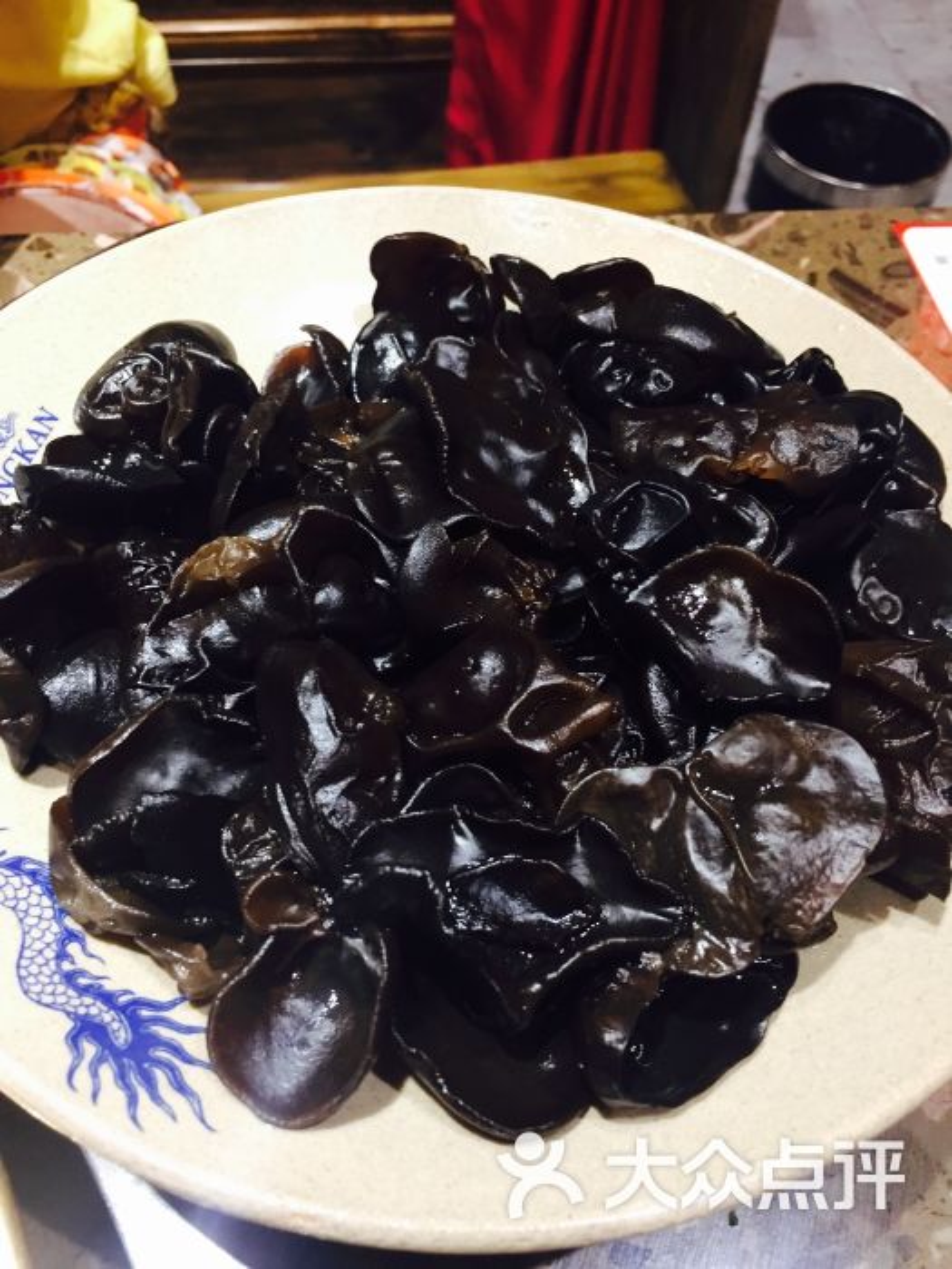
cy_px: 634
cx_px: 476
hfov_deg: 48.2
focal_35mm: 29
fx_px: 1063
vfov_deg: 61.7
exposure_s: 1/33
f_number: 2.2
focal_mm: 4.15
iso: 160
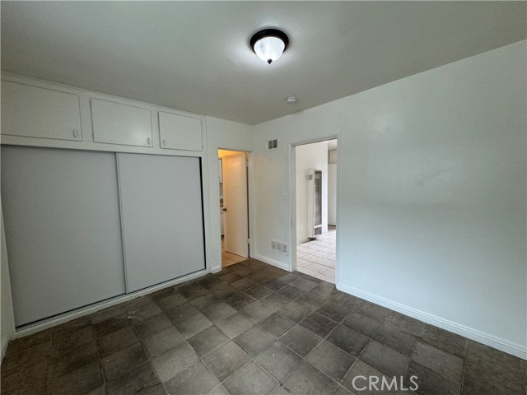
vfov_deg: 85.7
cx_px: 264
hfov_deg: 102.1
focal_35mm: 14
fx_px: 213
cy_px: 198
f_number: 2.2
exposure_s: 1/120
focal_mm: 2.22
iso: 125
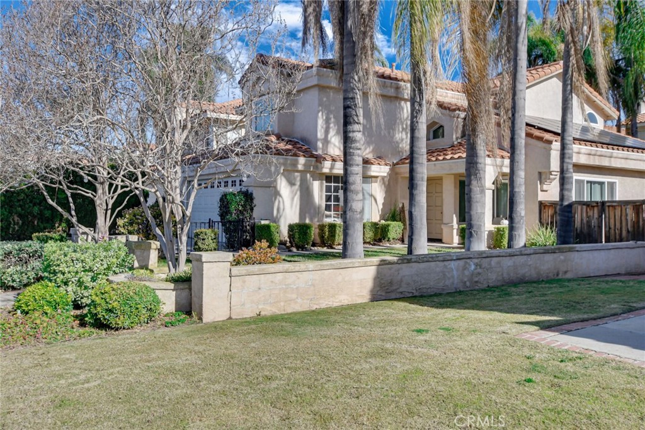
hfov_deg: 61.9
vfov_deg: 43.6
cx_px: 322
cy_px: 215
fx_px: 538
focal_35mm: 30
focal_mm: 20
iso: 1250
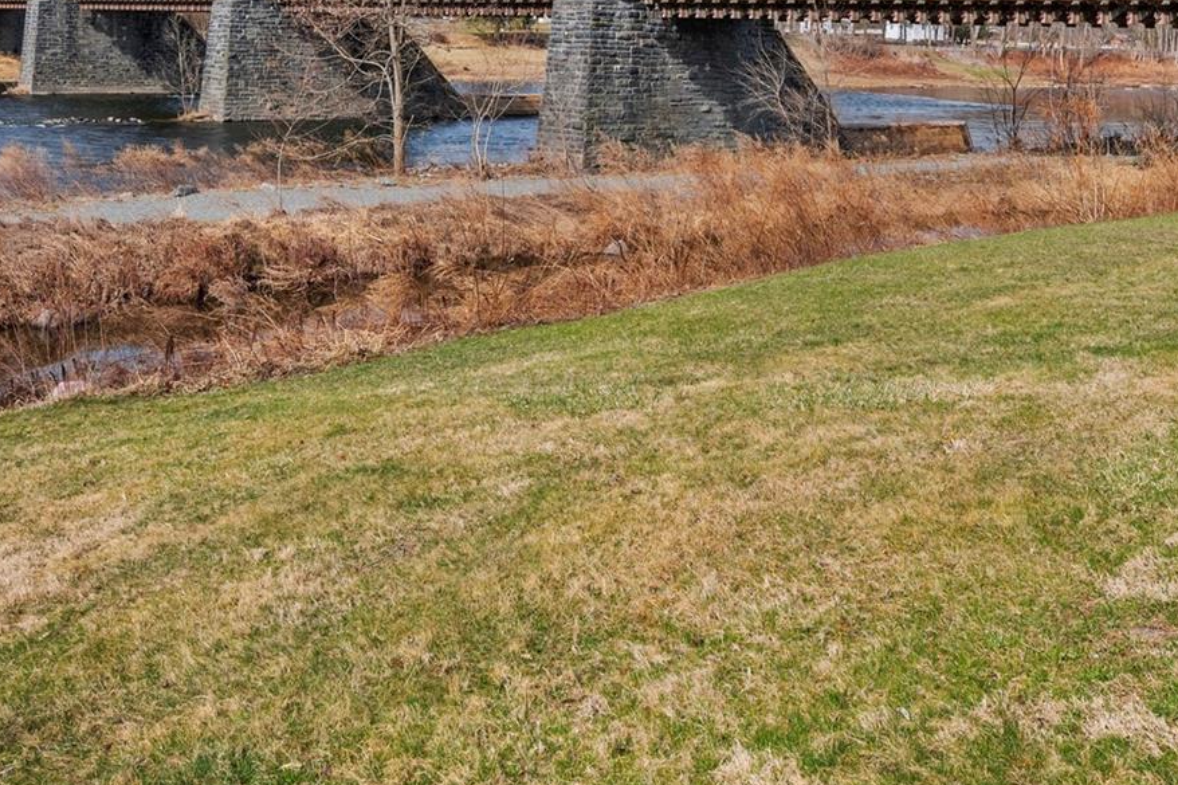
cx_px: 680
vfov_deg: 30.4
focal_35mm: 42
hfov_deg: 46.3
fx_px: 1374
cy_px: 66
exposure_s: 1/640
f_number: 8
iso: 320
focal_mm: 18
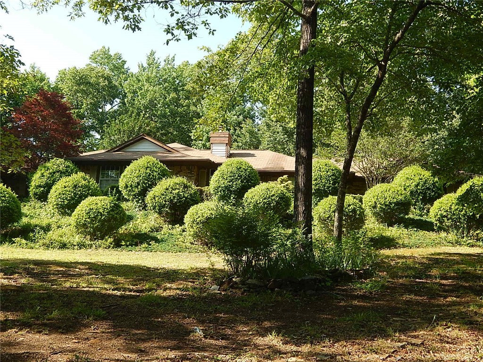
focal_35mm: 43
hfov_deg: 43.9
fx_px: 600
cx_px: 242
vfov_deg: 33.6
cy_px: 181
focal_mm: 7.7
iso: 125
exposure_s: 1/320
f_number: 3.6
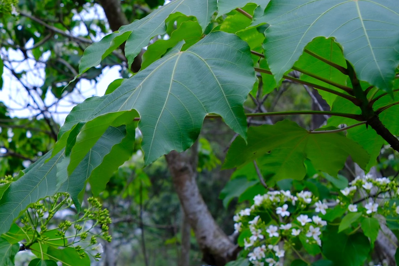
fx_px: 1230
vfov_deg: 12.2
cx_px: -87
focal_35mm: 111
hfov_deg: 17.5
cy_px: 282
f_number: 3.6
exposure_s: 1/250
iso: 250
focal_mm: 29.9
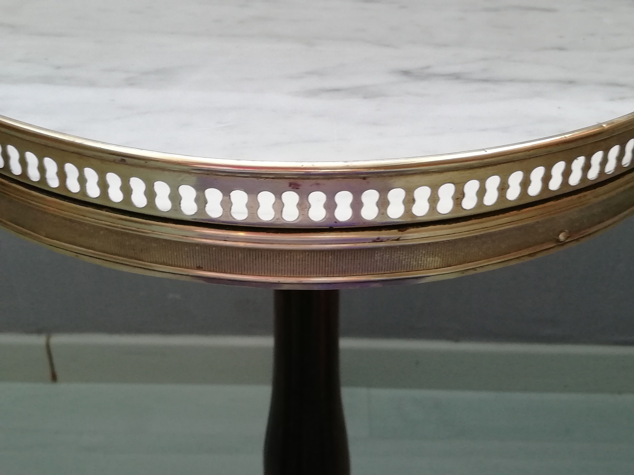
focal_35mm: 44
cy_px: 238
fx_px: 806
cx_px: 317
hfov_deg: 42.9
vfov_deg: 32.9
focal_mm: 3.81
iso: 200
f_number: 2.2
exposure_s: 1/33.3
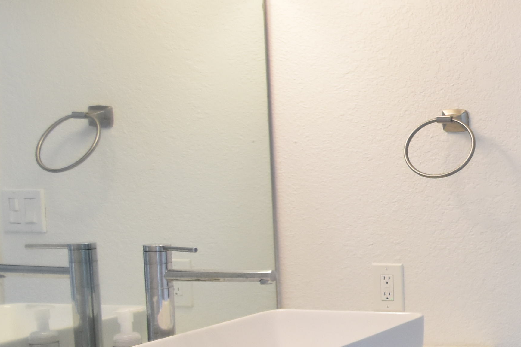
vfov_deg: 25.9
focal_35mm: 52
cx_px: 804
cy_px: 224
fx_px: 752
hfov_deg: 26.3
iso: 800
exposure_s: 1/250
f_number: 3.5
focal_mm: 10
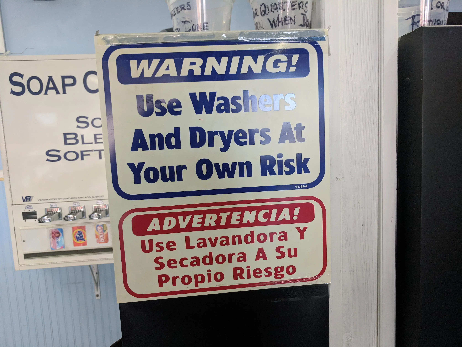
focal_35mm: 26
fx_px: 347
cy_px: 174
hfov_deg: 67.3
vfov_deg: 53.1
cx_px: 231
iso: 309
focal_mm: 4.67
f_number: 2
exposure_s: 1/120
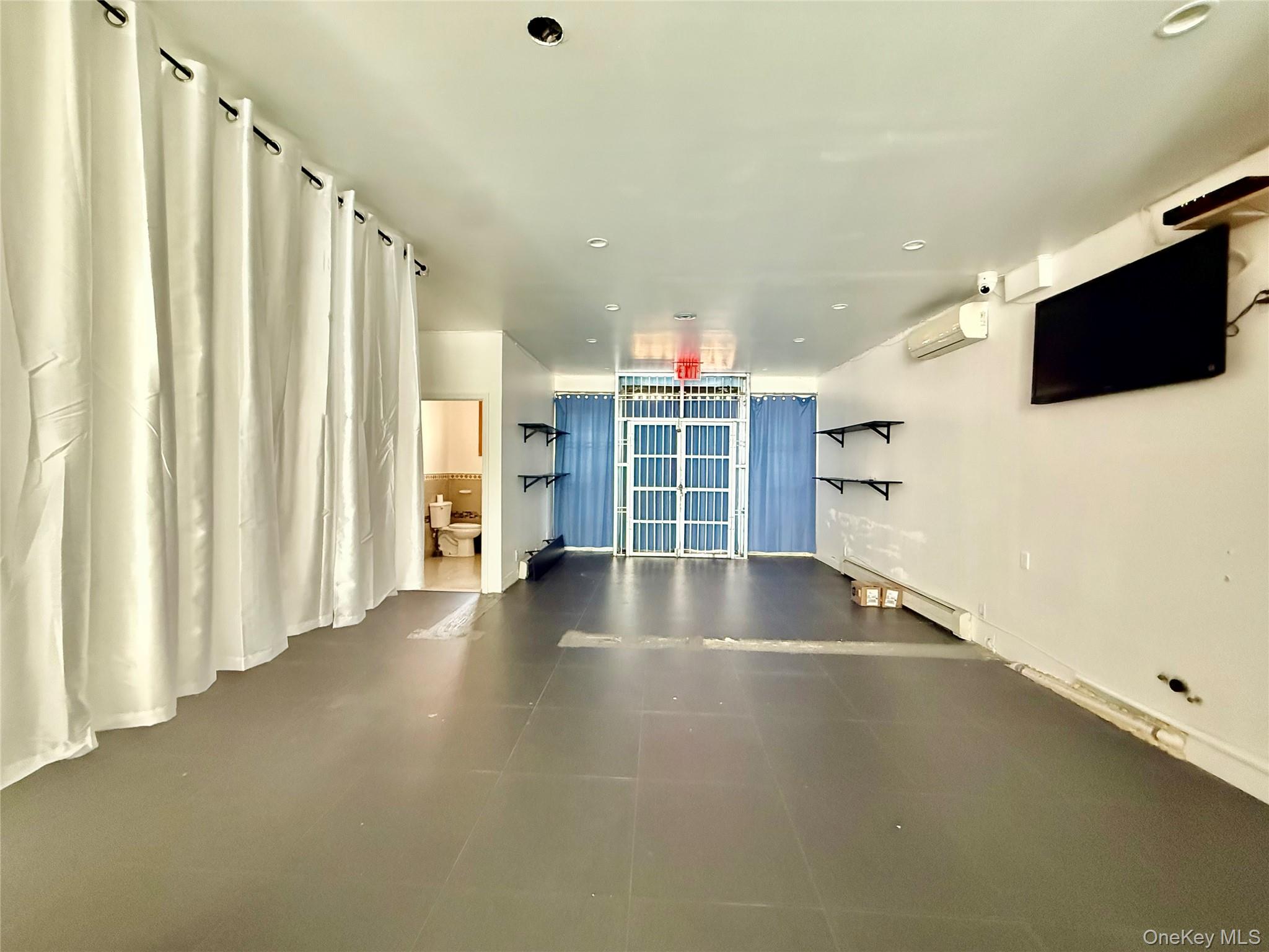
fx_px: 513
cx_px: 634
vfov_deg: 85.7
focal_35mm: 14
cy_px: 476
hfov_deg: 102.1
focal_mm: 2.22
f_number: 2.2
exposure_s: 1/40
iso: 1000
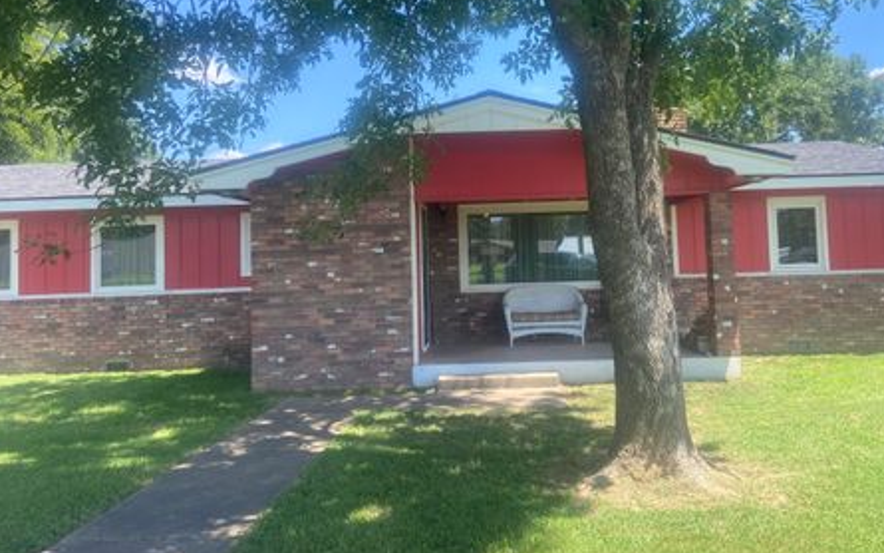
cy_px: 214
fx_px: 747
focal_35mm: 31
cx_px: 491
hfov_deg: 61.1
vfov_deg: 40.4
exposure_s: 1/822
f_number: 1.8
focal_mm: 4.25
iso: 32
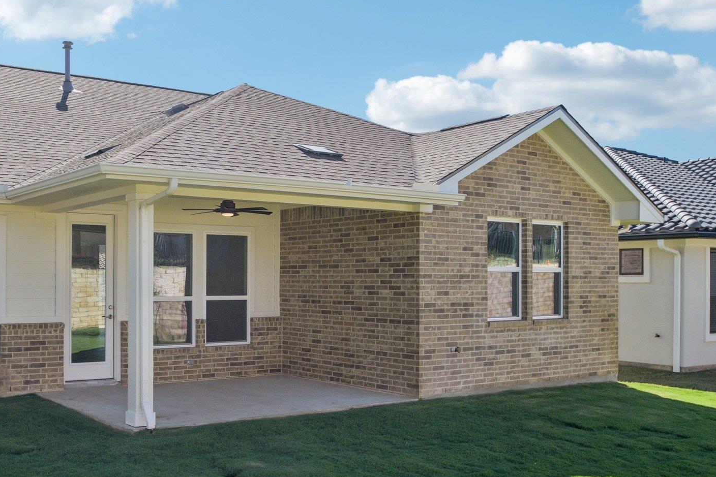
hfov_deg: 50.4
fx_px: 736
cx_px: 210
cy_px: 249
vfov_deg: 35.9
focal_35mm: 37
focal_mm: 17
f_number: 8
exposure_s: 1/400
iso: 400
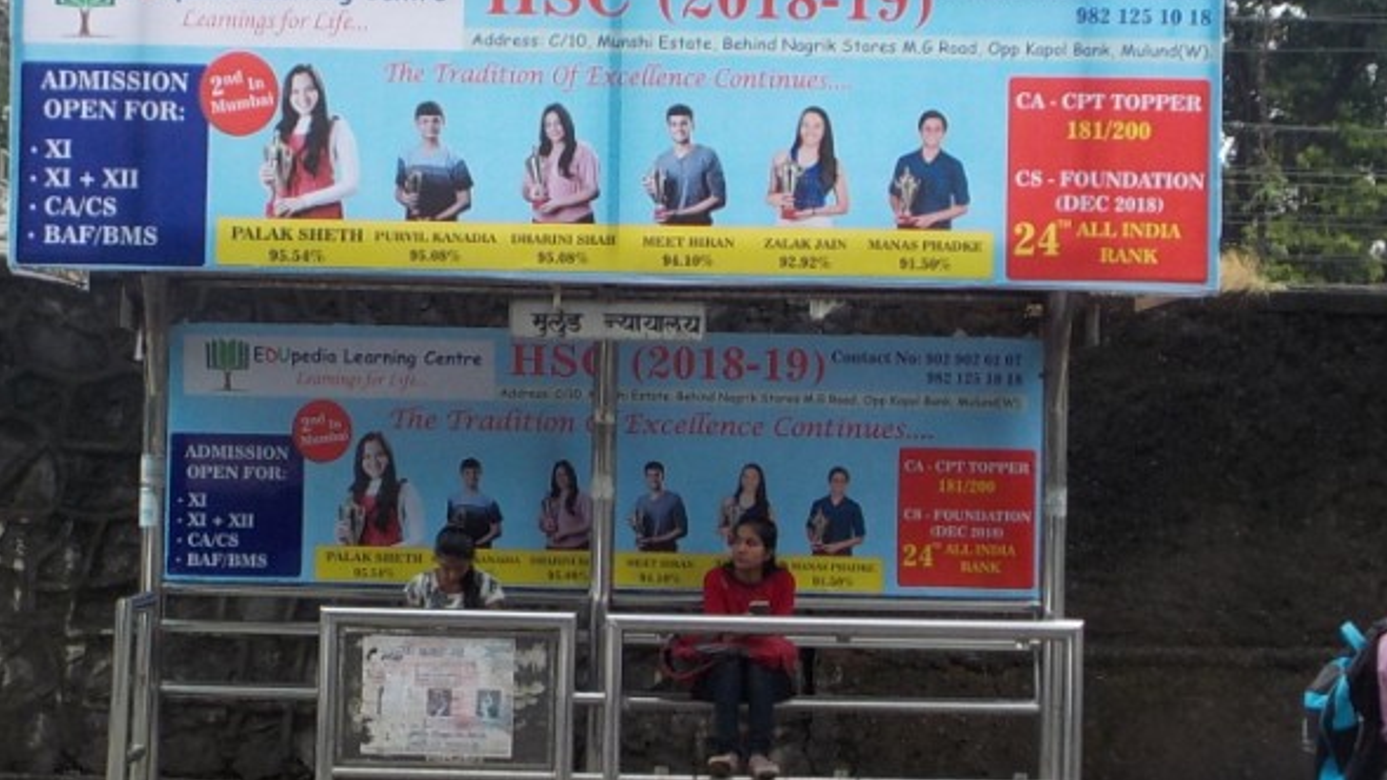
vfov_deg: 16.7
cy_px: 460
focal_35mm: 72
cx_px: 598
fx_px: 2647
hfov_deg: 29.3
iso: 125
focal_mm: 5.2
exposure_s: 1/320
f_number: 3.7
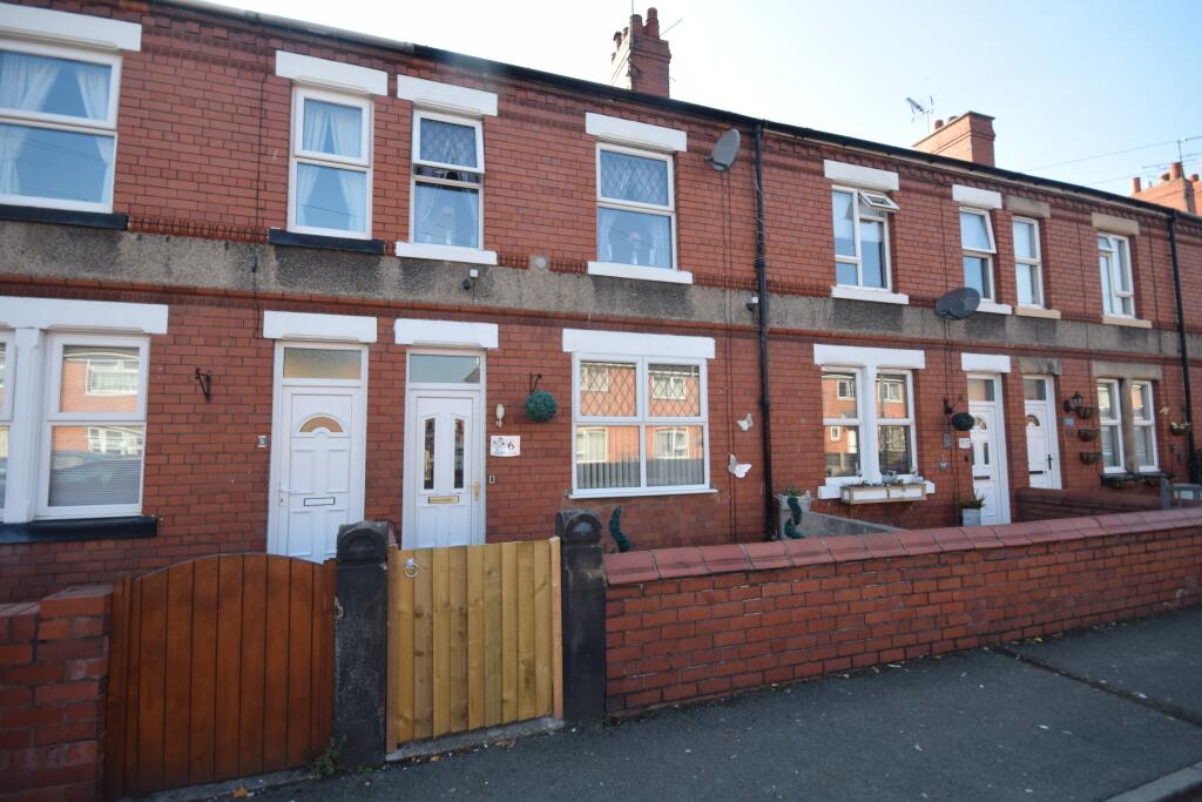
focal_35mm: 16
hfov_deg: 95.0
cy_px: 401
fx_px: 551
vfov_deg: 72.1
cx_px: 601
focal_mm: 11
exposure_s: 1/250
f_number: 8
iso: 400
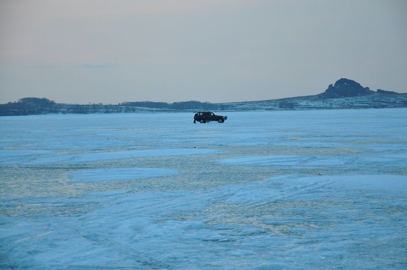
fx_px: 1355
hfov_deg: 17.1
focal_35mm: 120
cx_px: 204
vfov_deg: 11.4
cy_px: 135
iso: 400
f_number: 5.3
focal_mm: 80
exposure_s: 1/25
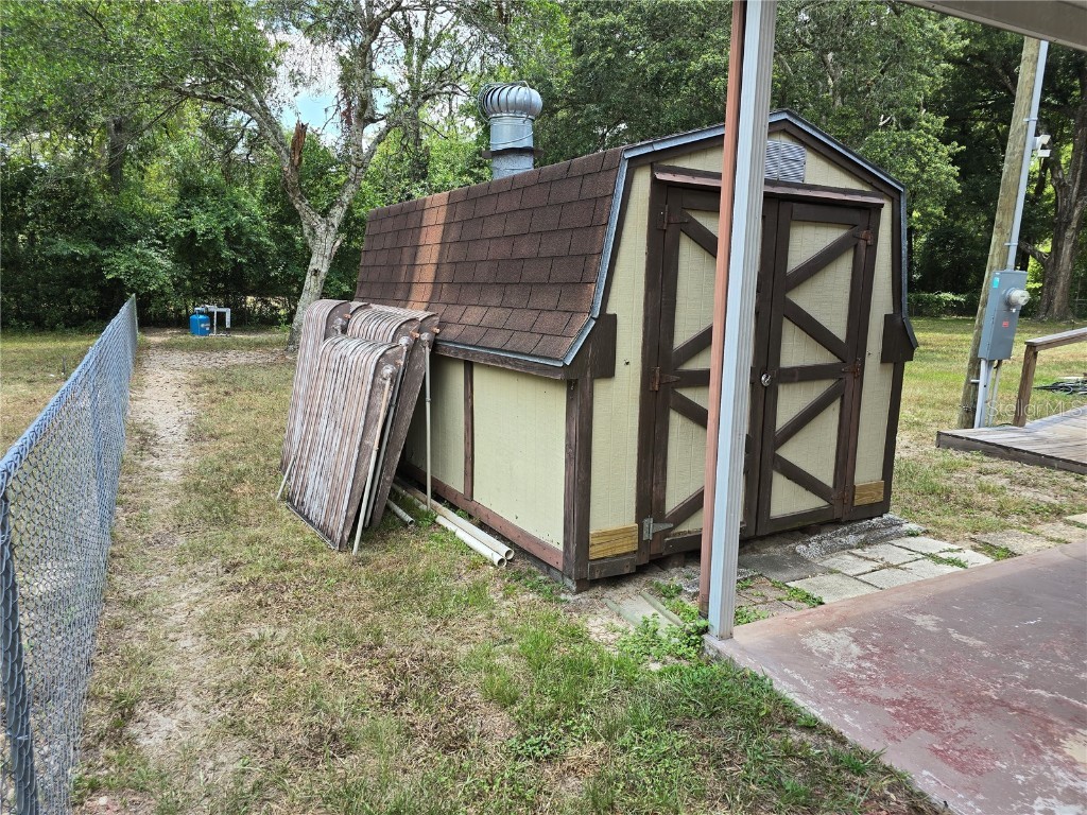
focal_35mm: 23
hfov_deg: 73.9
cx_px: 544
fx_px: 722
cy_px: 408
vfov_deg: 58.9
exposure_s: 1/180
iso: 12
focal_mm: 6.3
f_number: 1.7
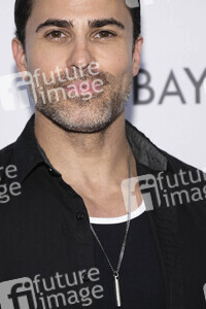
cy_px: 138
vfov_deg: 12.8
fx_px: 1373
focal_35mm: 160
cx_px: 80
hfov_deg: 8.6
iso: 800
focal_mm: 120
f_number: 5.6
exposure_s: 1/200
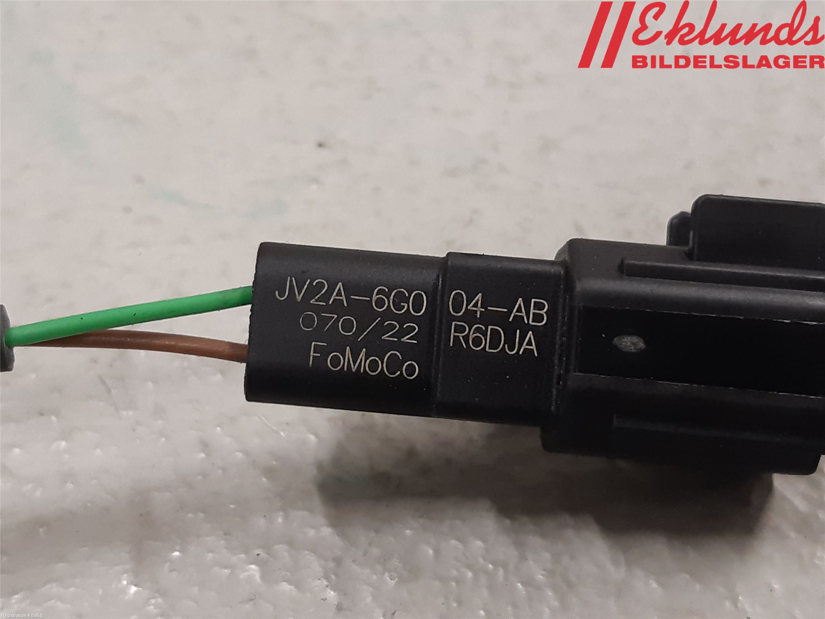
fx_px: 620
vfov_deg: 53.1
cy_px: 310
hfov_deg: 67.3
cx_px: 412
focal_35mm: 26
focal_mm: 3.93
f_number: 1.7
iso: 125
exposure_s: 1/50
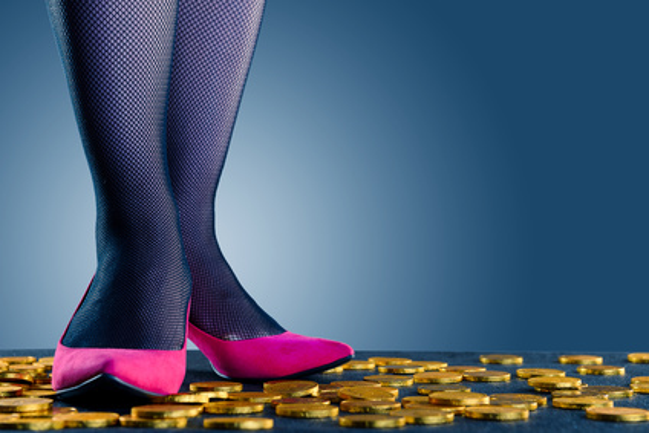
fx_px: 1262
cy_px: 216
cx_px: 324
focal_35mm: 70
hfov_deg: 28.8
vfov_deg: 19.5
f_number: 8
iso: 100
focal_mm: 70
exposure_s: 1/125
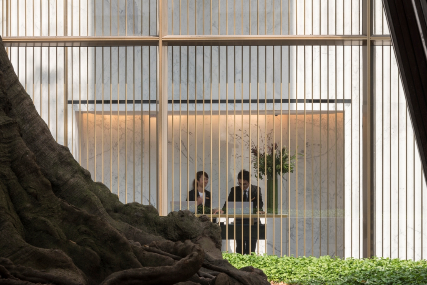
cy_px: 142
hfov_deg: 15.2
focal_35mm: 135
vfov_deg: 10.2
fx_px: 1601
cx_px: 214
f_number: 22
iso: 64
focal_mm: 135
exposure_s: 1/6
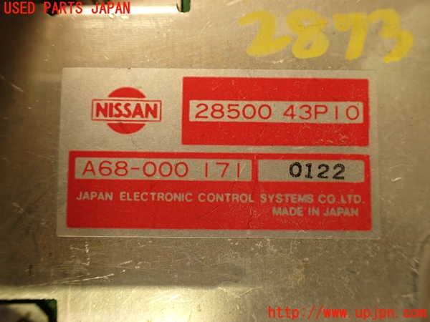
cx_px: 215
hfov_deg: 60.0
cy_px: 161
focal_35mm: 30
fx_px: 373
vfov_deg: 46.8
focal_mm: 5.4
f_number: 2.3
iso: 250
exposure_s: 1/30
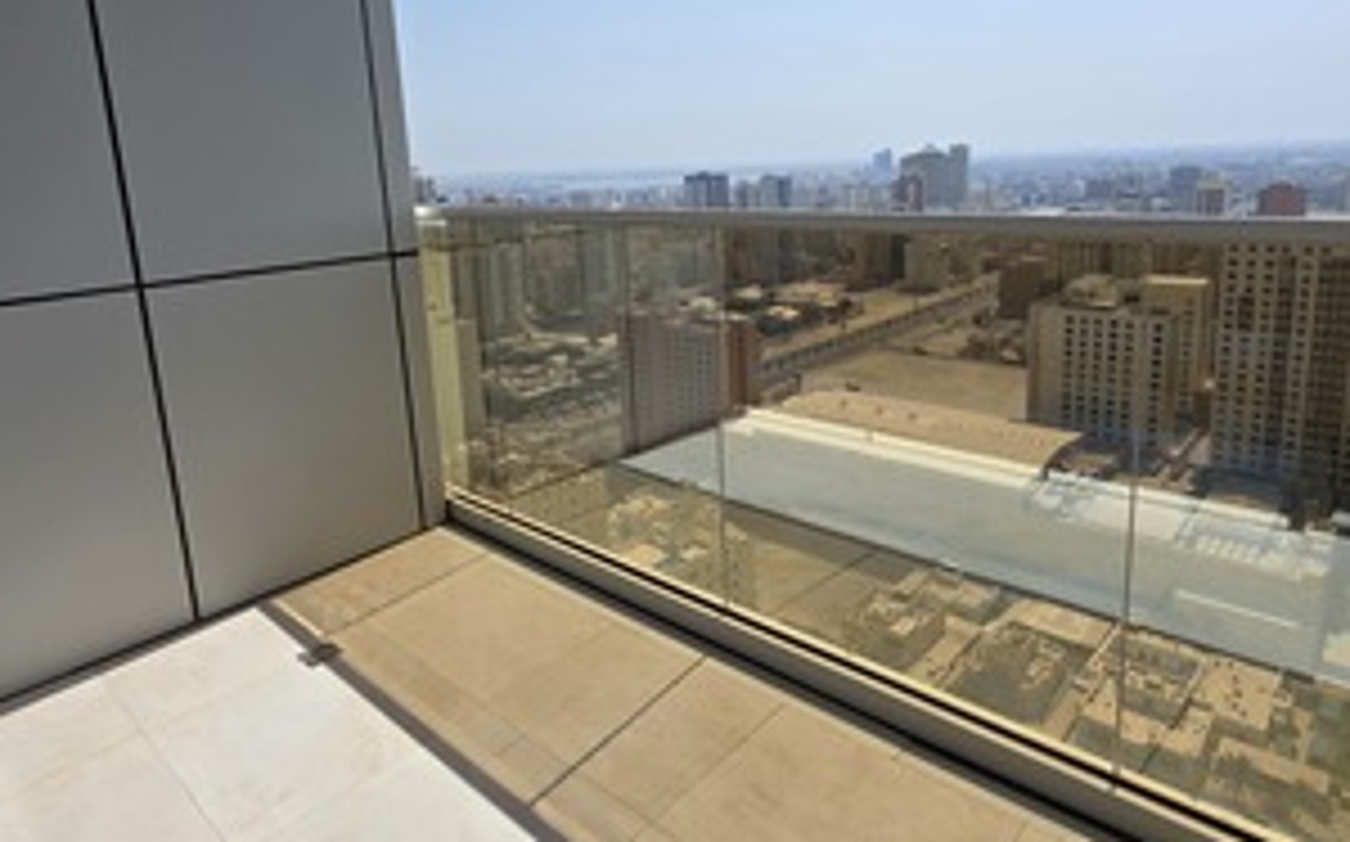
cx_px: 695
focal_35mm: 21
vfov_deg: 56.7
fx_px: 772
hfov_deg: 82.3
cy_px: 331
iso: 40
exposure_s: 1/3873
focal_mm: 2.2
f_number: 1.9
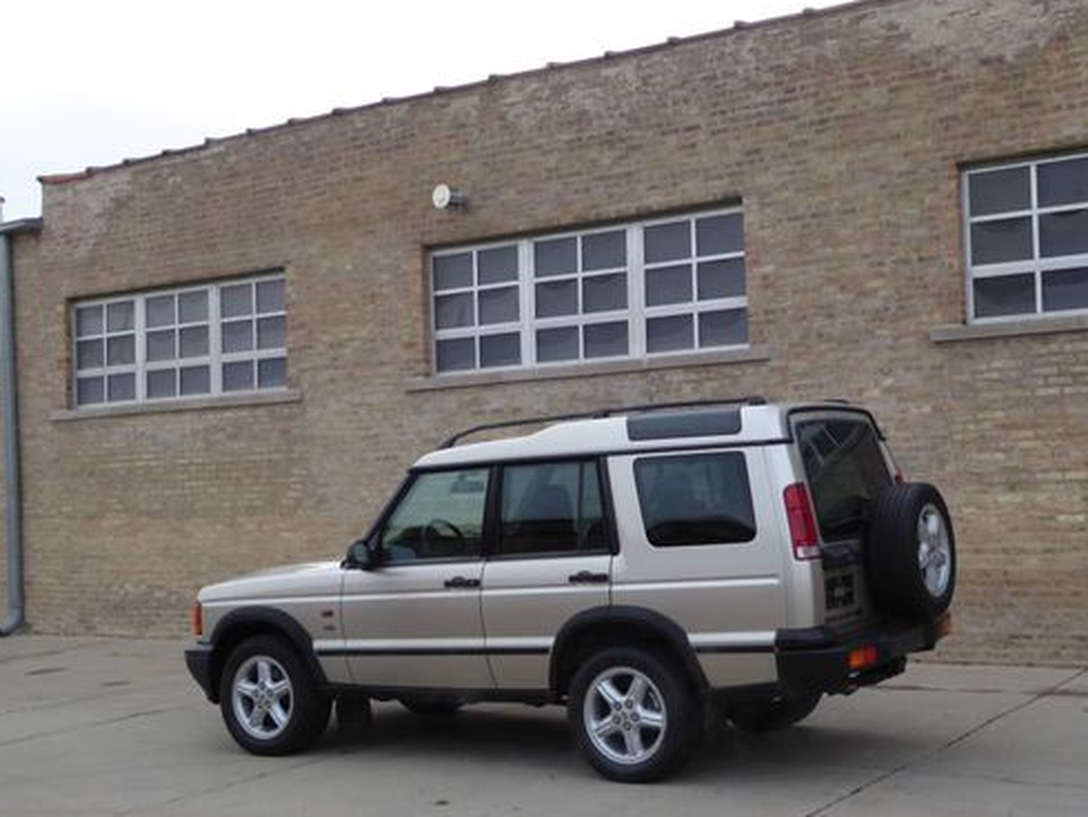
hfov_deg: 40.3
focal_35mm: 47
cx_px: 611
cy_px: 411
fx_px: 1478
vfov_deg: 30.9
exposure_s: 1/160
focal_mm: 6.3
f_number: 3.7
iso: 200
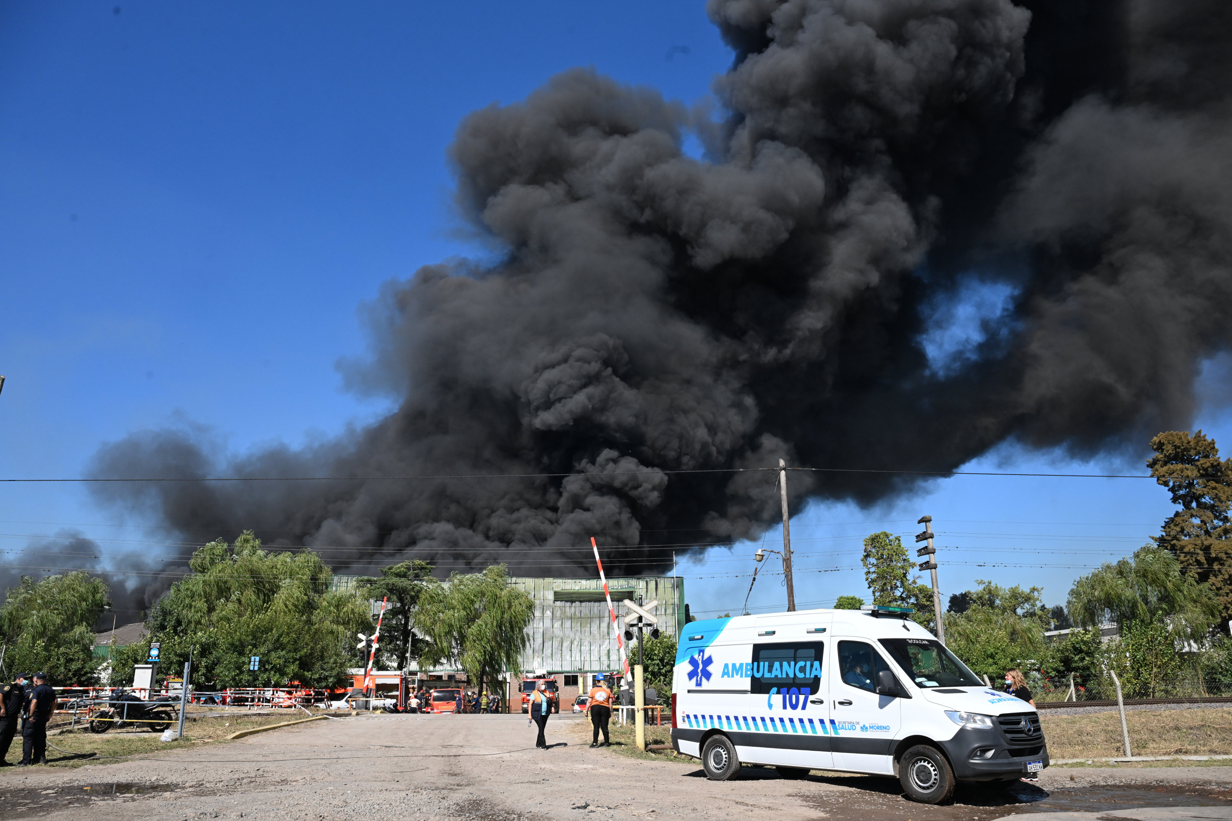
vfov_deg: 53.1
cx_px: 616
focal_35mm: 24
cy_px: 410
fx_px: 821
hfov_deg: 73.7
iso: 640
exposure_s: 1/1000
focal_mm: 24
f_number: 10
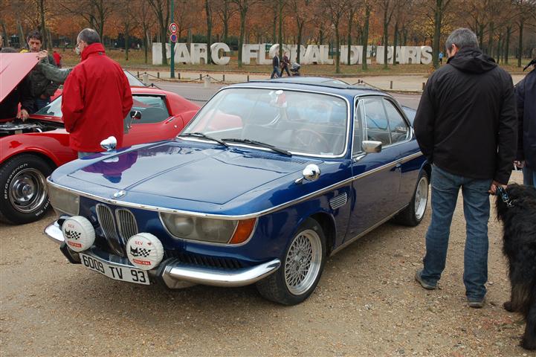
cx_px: 268
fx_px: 647
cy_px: 178
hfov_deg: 45.0
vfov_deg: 30.8
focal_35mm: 44
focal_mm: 29
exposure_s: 1/160
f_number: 6.3
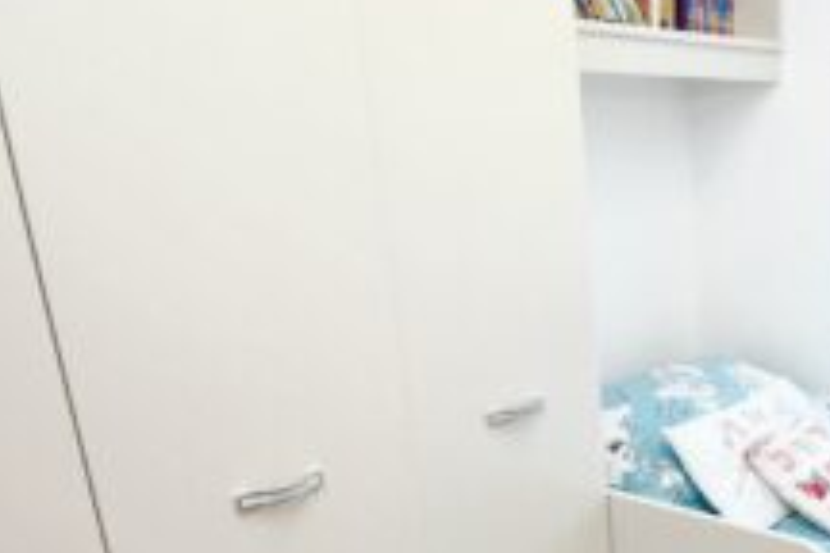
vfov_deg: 32.5
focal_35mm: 40
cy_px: 444
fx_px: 922
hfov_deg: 42.9
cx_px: 795
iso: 560
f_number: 5
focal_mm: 10
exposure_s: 1/100
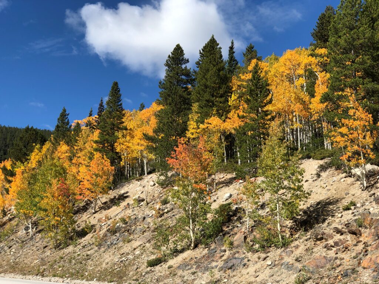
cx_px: 190
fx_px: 624
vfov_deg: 25.7
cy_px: 142
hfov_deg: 33.8
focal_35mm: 57
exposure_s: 1/704
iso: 20
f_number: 2.8
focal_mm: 6.6
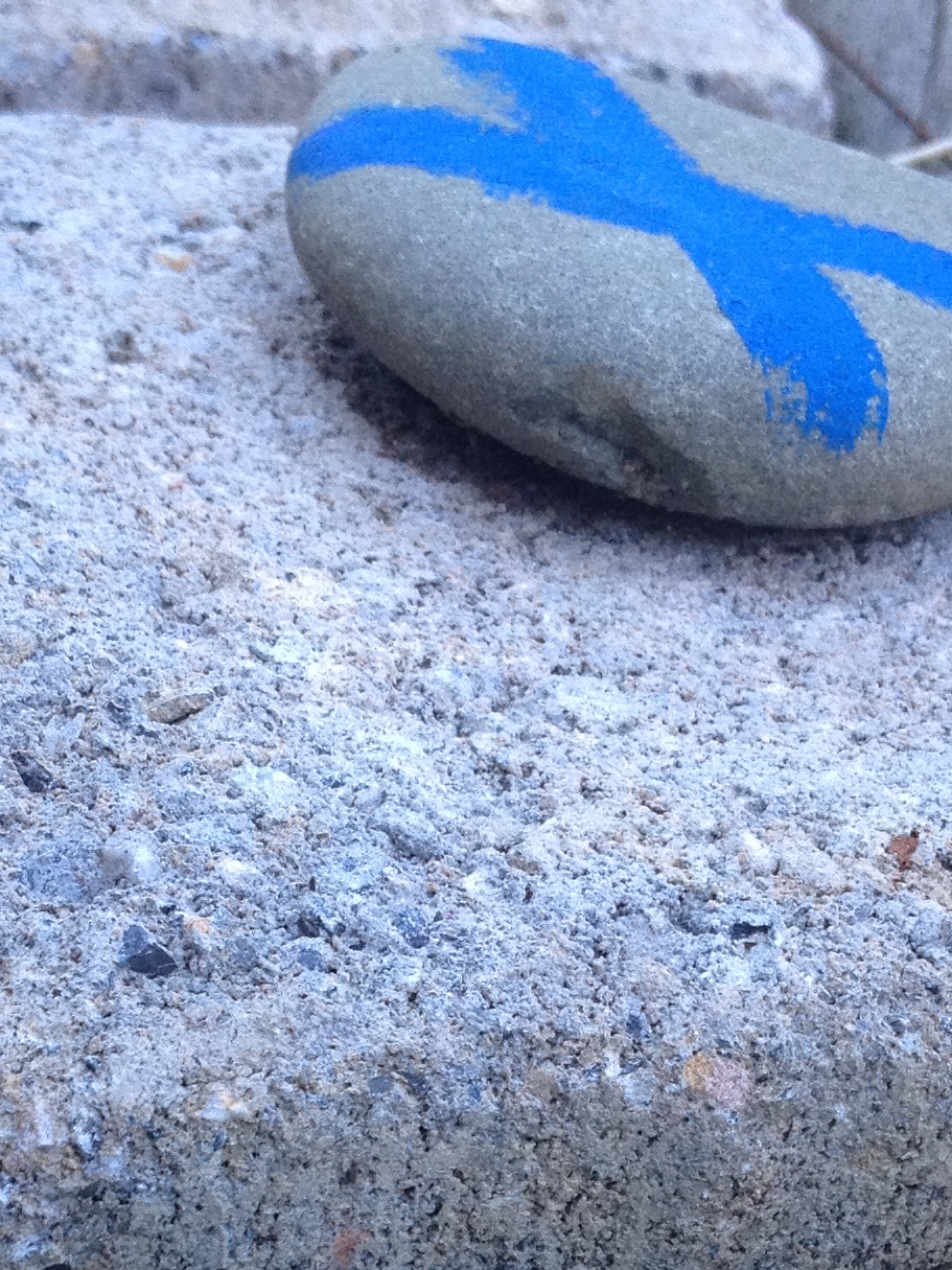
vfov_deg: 20.3
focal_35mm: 94
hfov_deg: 15.7
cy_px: 1203
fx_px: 3447
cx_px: 438
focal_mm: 4.28
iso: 100
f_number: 2.4
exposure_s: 1/120
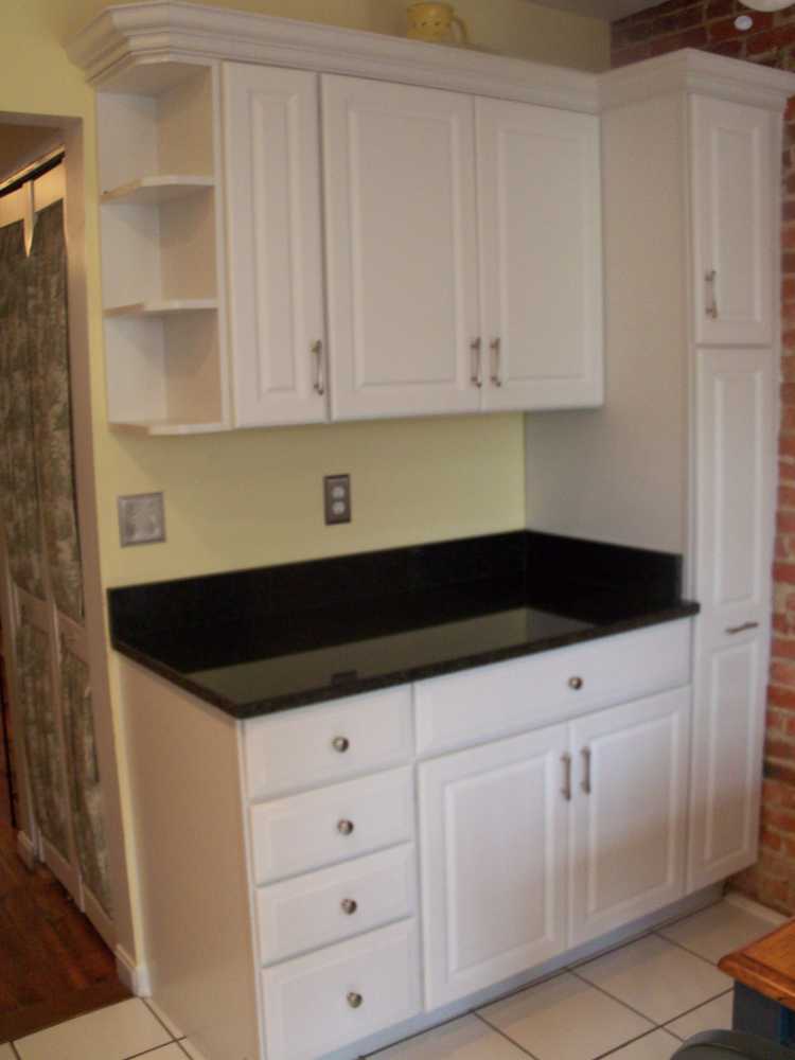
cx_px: 398
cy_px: 530
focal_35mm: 35
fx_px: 1072
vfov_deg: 52.6
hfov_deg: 40.7
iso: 200
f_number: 3
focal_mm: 6.3
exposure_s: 1/30
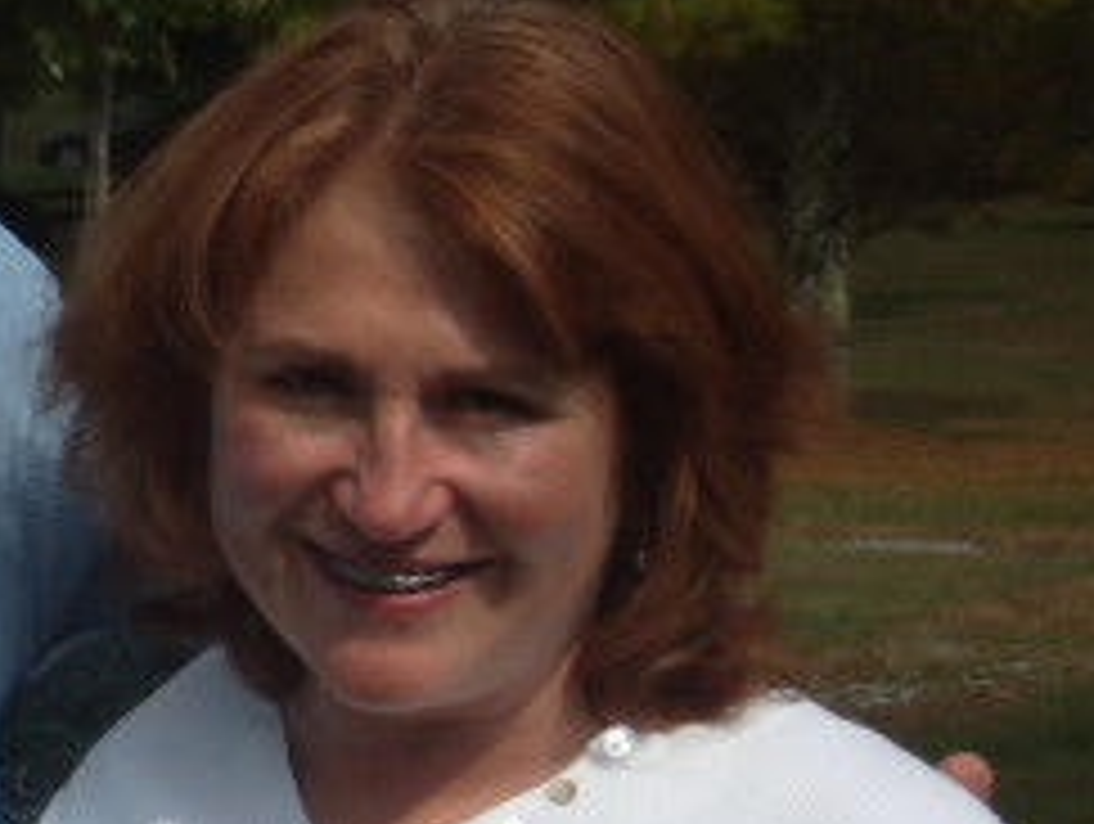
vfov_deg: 5.4
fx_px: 8736
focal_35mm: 276
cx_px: -225
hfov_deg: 7.1
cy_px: 275
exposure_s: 1/500
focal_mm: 17.4
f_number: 4.8
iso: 50
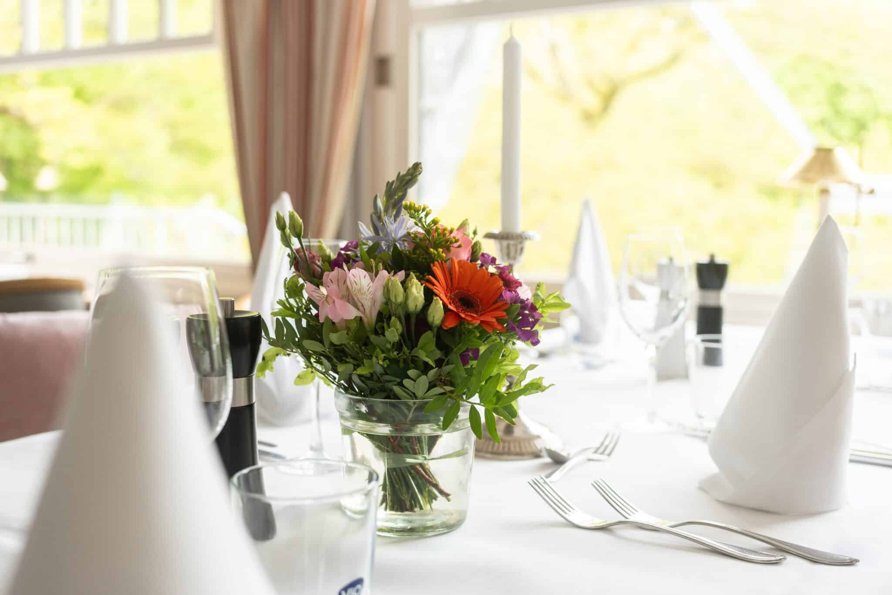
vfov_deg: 33.4
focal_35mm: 40
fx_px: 991
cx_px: 446
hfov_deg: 48.5
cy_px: 298
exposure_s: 1/80
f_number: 4
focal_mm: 40
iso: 320
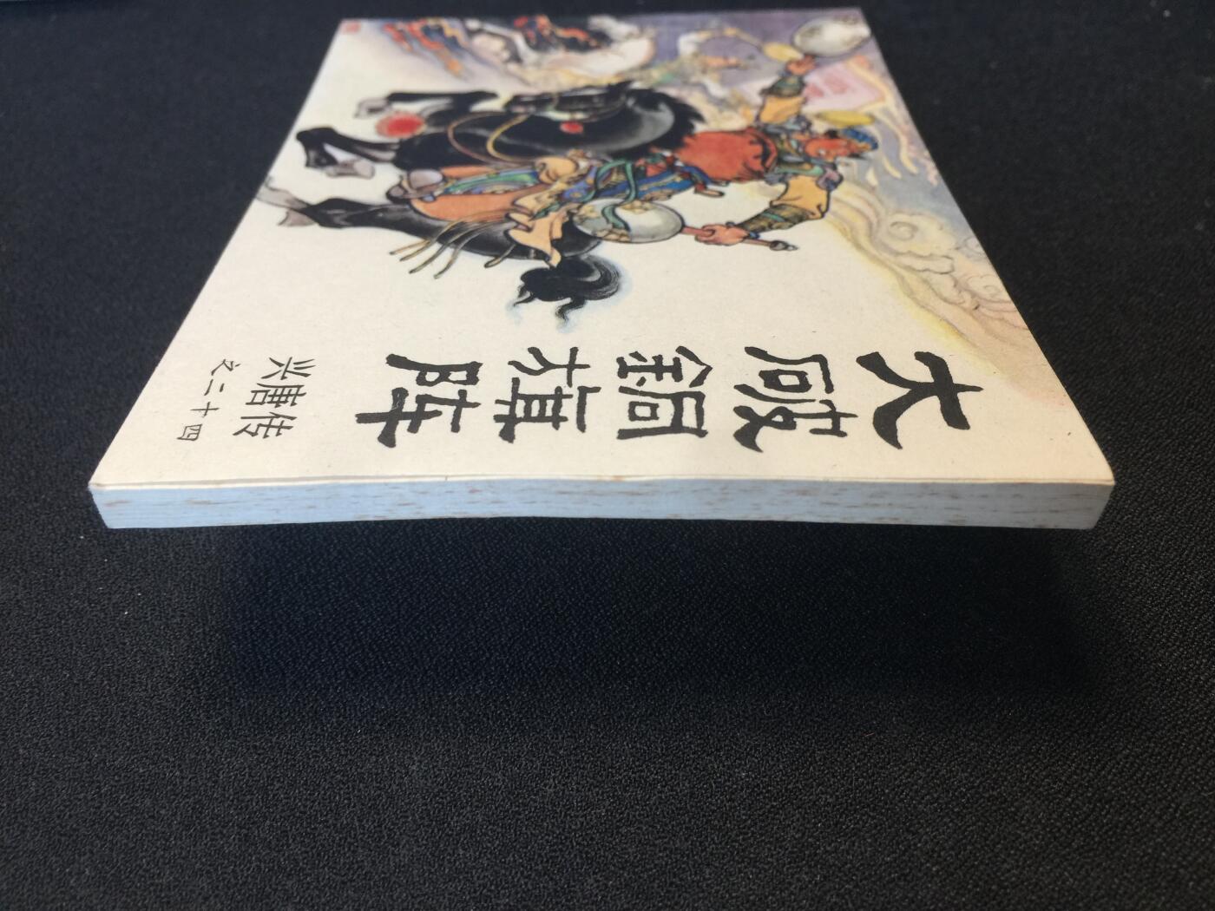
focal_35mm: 29
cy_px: 456
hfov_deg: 61.7
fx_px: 1018
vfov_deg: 48.2
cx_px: 608
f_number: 2.2
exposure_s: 1/33
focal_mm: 4.15
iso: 32
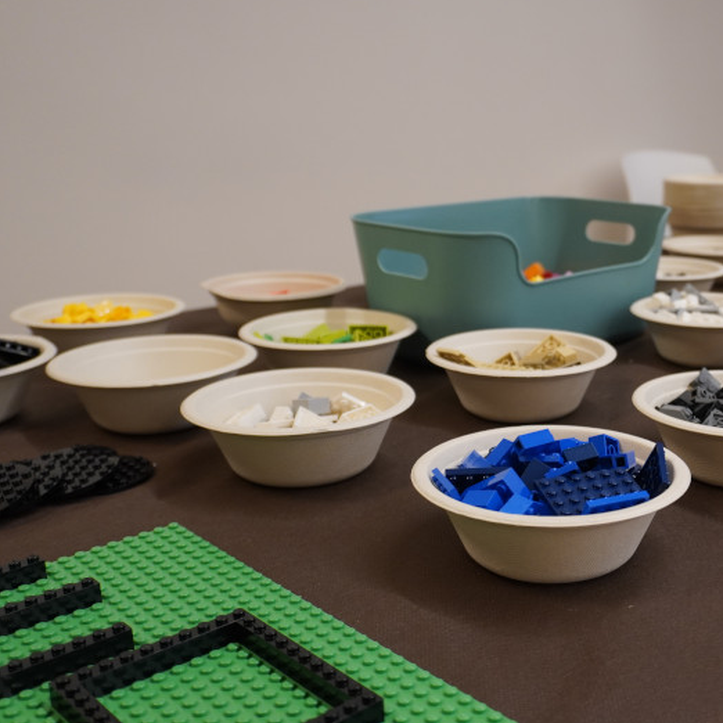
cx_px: 553
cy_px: 359
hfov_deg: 38.1
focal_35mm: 43
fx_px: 1016
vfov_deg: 39.2
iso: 1000
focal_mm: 22
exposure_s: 1/160
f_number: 4
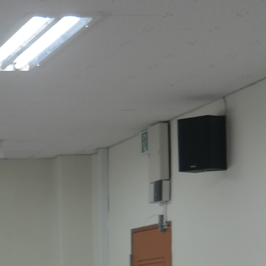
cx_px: -279
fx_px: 1365
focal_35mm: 157
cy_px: 334
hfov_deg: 10.2
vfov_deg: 10.9
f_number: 3.5
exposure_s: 1/40
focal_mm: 18
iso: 200
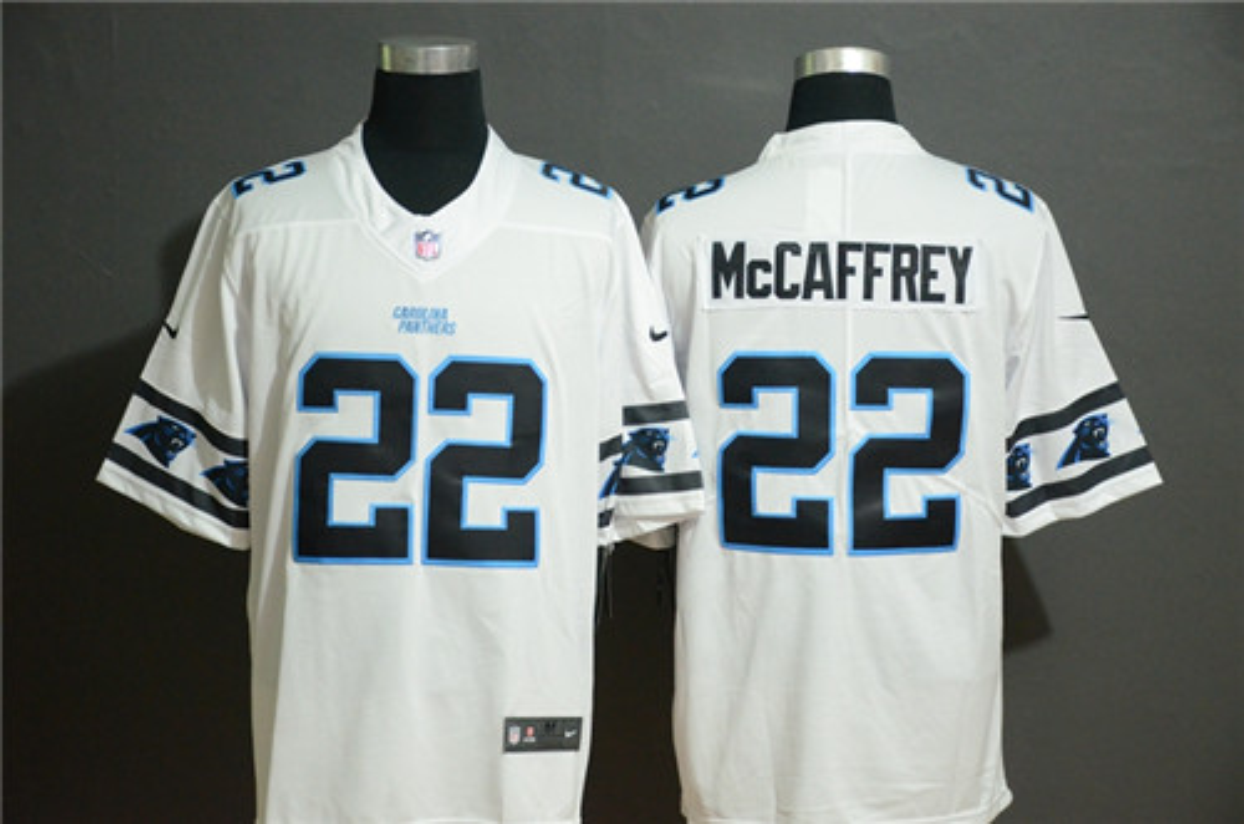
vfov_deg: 15.1
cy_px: 412
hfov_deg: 22.7
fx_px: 3103
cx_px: 622
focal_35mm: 90
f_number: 5
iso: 4000
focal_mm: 60
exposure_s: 1/20
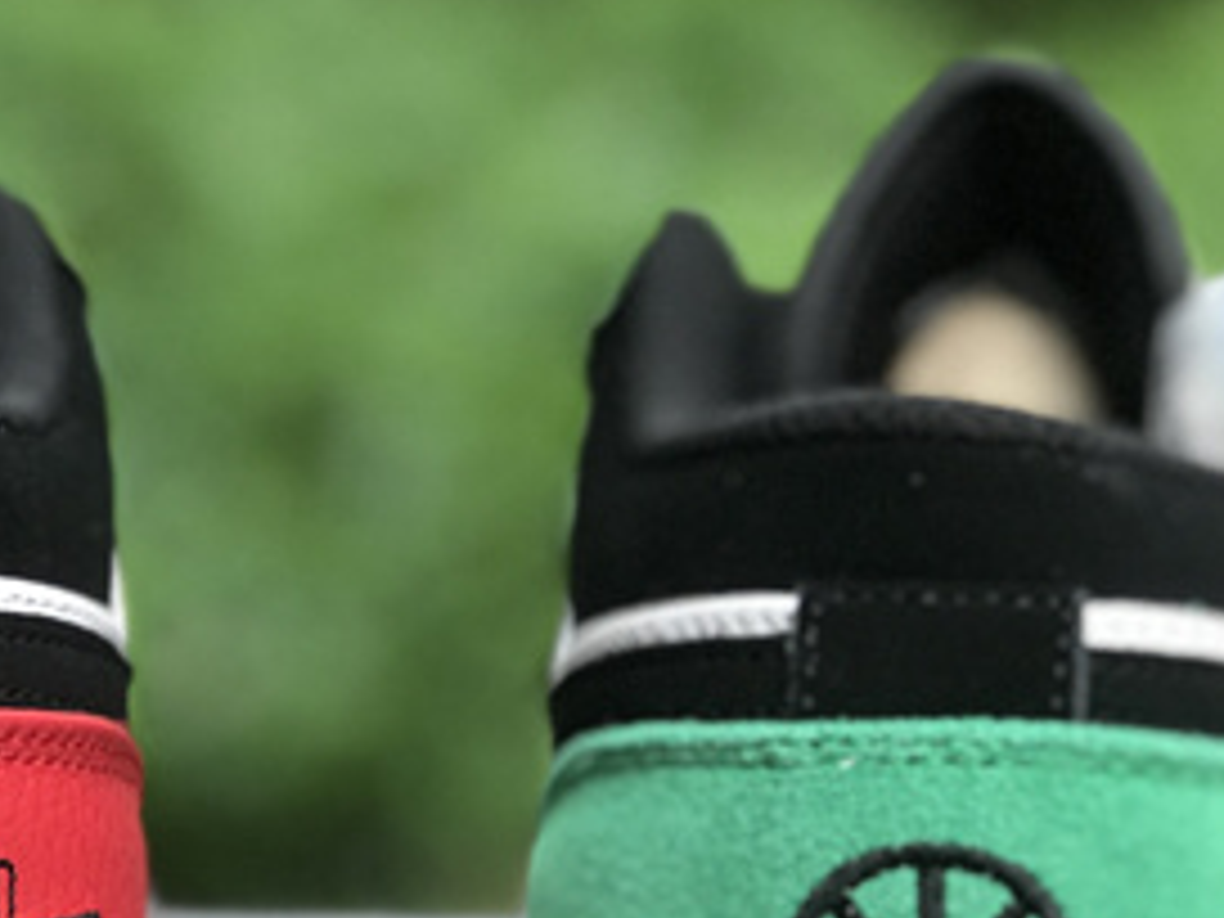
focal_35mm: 155
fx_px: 5481
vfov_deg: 9.6
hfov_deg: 12.7
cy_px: 677
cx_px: 396
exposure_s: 1/50
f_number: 2.8
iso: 40
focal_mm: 6.6
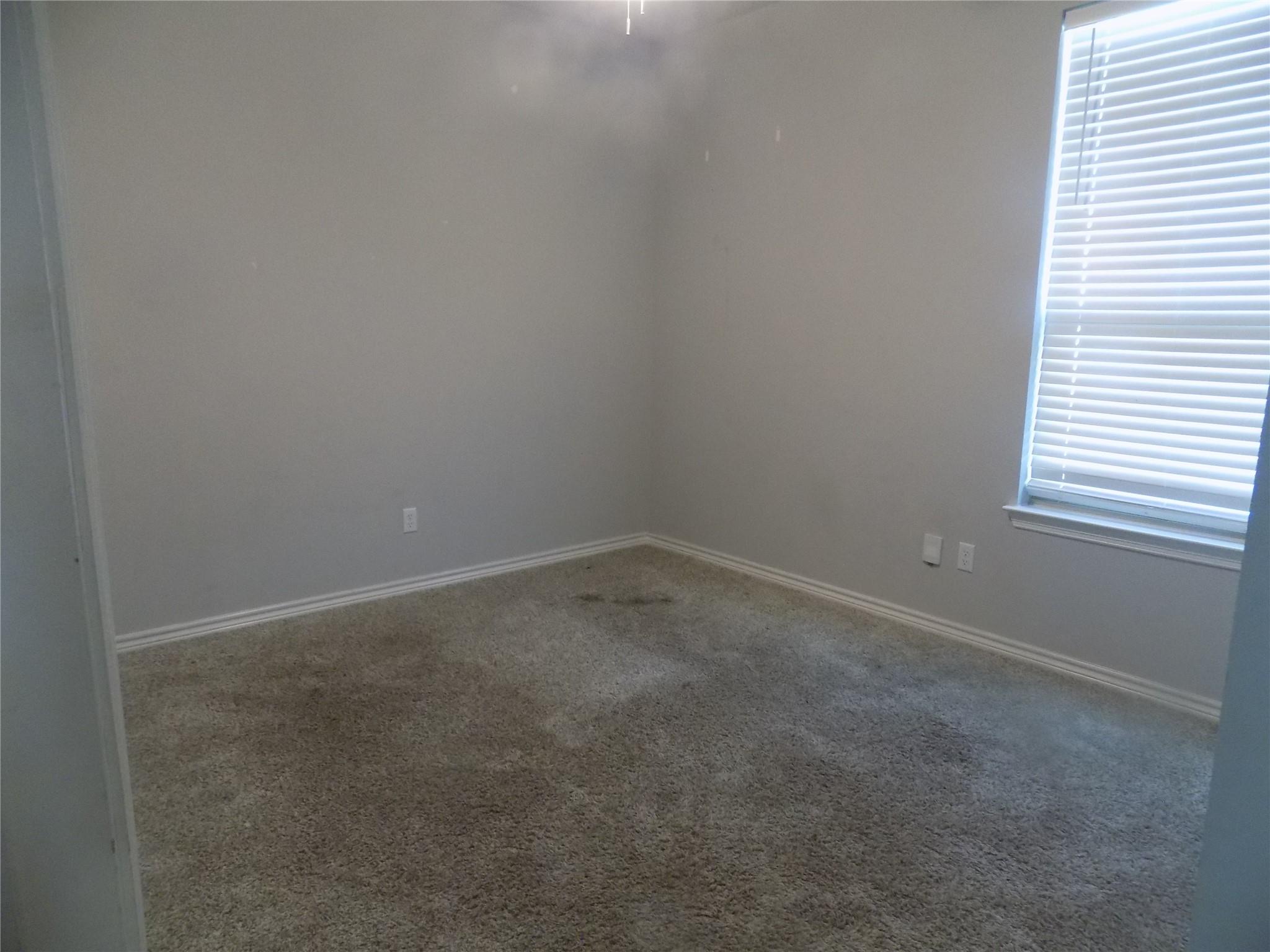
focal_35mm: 23
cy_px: 476
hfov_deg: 73.9
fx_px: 844
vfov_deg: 58.9
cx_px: 635
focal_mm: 4
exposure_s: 1/30
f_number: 3.1
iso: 360
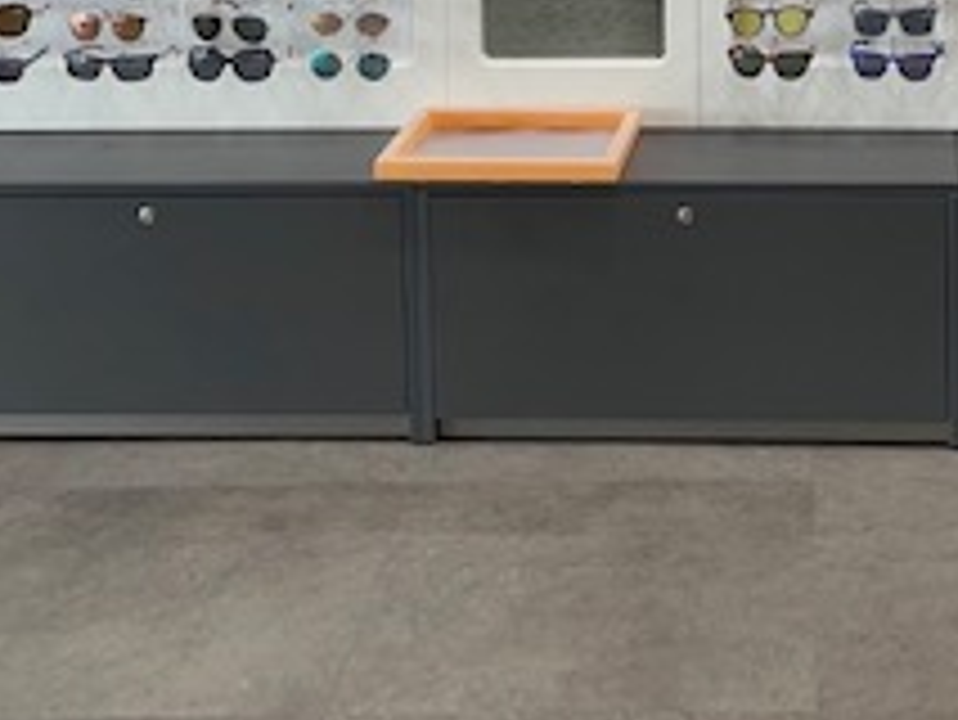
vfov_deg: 17.2
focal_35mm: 78
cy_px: -338
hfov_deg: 24.5
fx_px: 2160
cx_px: 787
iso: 32
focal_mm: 4.2
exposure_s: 1/102
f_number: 1.6
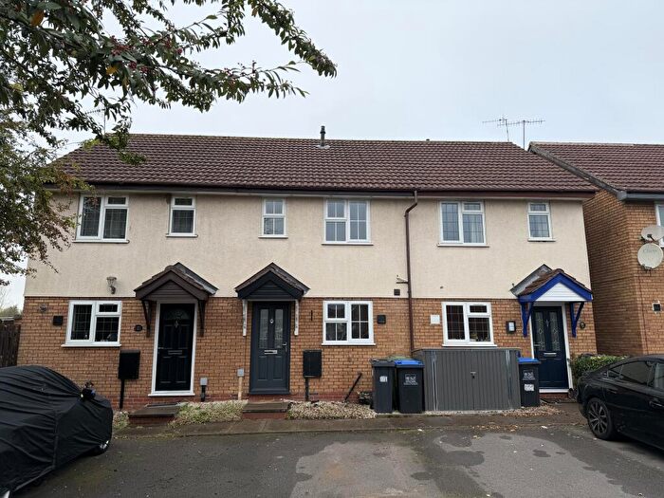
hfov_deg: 71.6
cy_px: 249
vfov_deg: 56.8
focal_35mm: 24
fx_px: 460
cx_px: 332
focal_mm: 6.76
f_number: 1.78
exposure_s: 1/1585
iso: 80
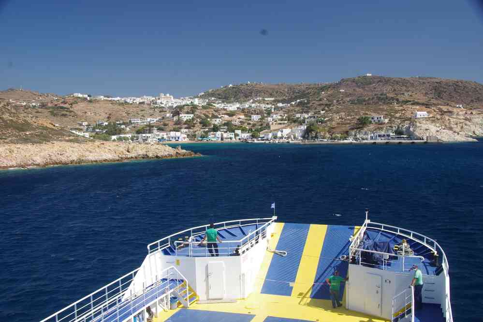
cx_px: 242
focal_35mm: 40
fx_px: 541
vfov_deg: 33.1
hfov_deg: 48.1
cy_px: 161
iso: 200
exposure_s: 1/100
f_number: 11
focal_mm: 26.9
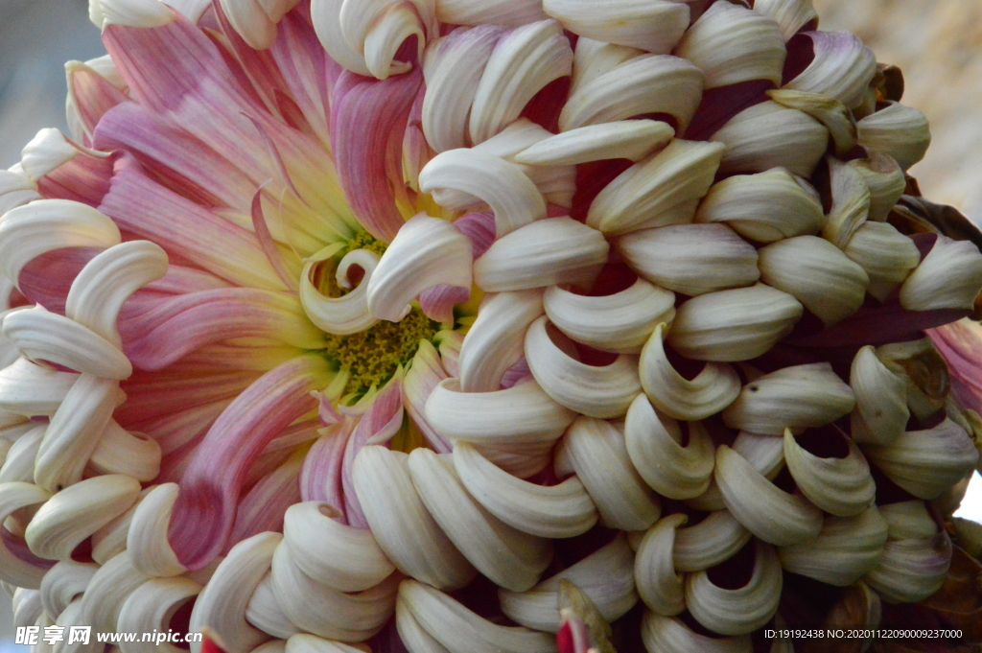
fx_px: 12265
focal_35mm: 450
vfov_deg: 3.1
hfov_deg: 4.6
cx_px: 491
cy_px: 326
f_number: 32
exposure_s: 1/160
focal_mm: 300
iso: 6400
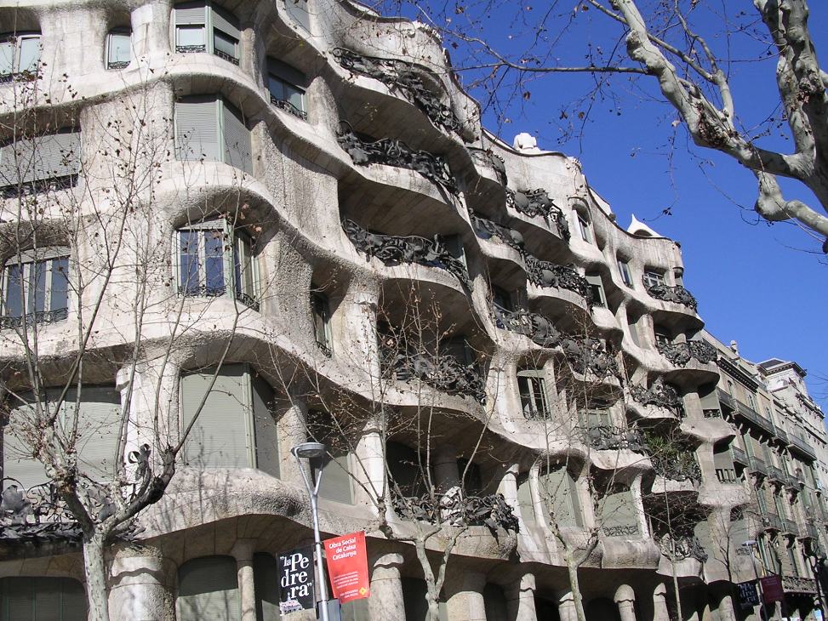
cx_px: 414
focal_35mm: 38
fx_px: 909
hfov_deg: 49.0
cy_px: 310
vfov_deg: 37.7
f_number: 5.6
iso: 100
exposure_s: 1/374
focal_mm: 5.8
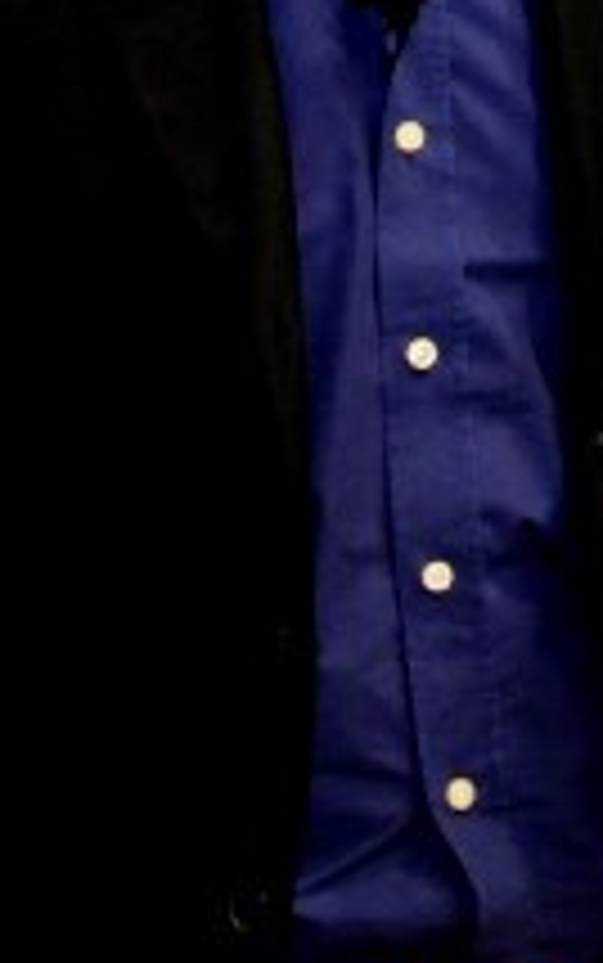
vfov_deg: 13.1
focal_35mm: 157
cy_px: -97
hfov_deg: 8.2
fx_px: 4123
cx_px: 832
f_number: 3.5
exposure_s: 1/50
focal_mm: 32
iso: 2500
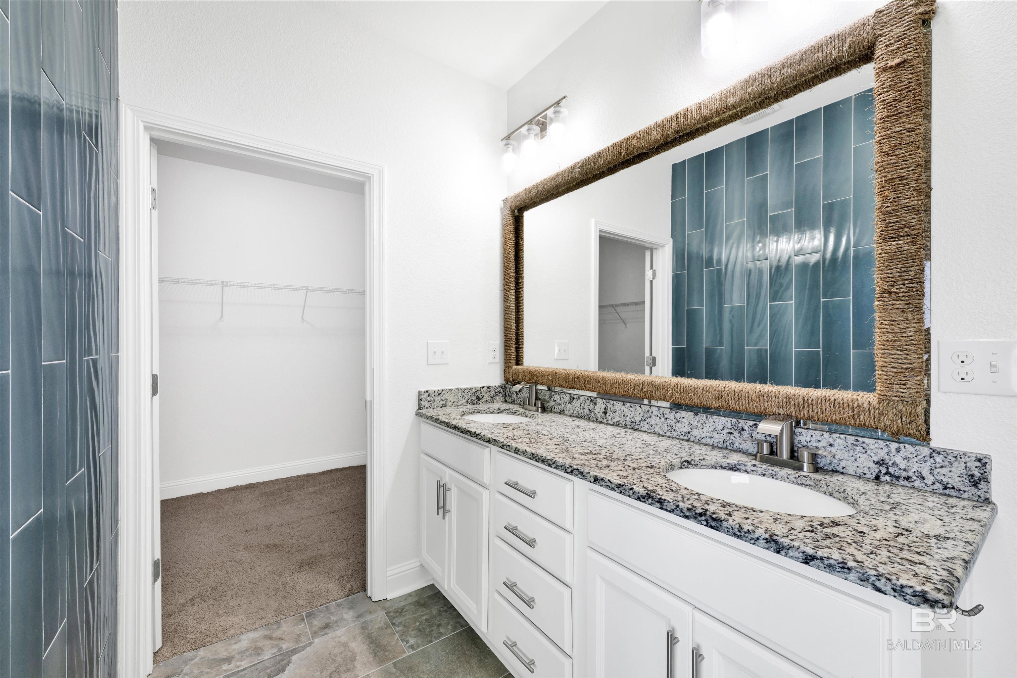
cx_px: 508
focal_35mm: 14
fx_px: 395
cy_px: 339
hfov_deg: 104.3
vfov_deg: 81.2
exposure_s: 1/15
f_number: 11
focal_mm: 14
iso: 400
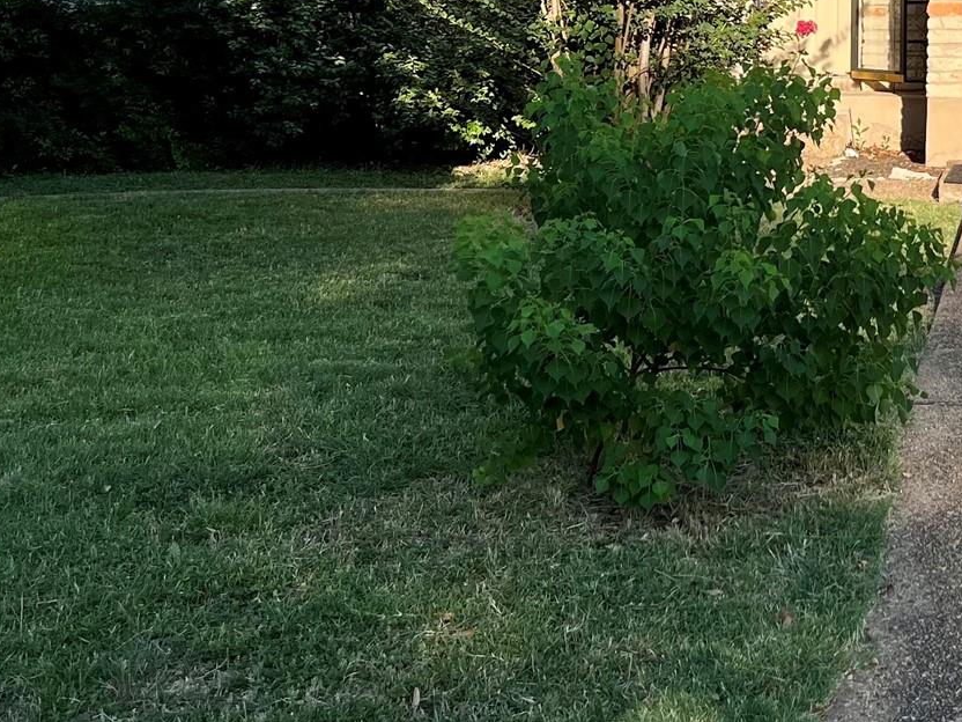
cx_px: 911
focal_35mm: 64
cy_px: -72
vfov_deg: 21.7
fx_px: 1779
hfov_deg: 28.8
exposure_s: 1/3257
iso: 50
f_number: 1.5
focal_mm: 5.7
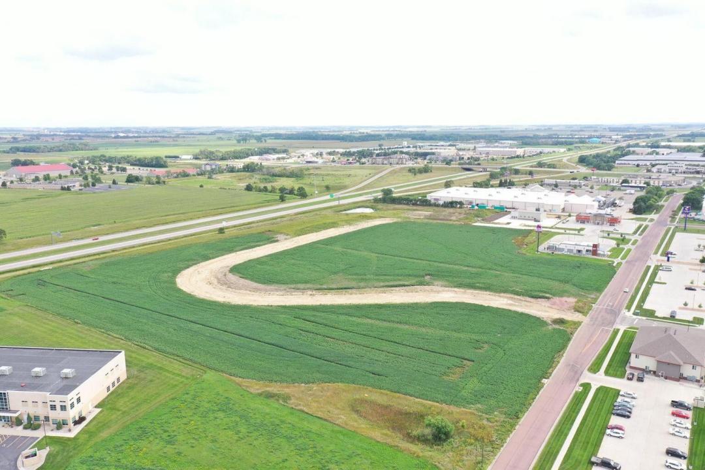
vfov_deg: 46.4
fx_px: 548
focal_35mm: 28
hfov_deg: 65.5
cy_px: 235
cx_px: 352
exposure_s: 1/200
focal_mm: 10.26
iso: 100
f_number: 4.5
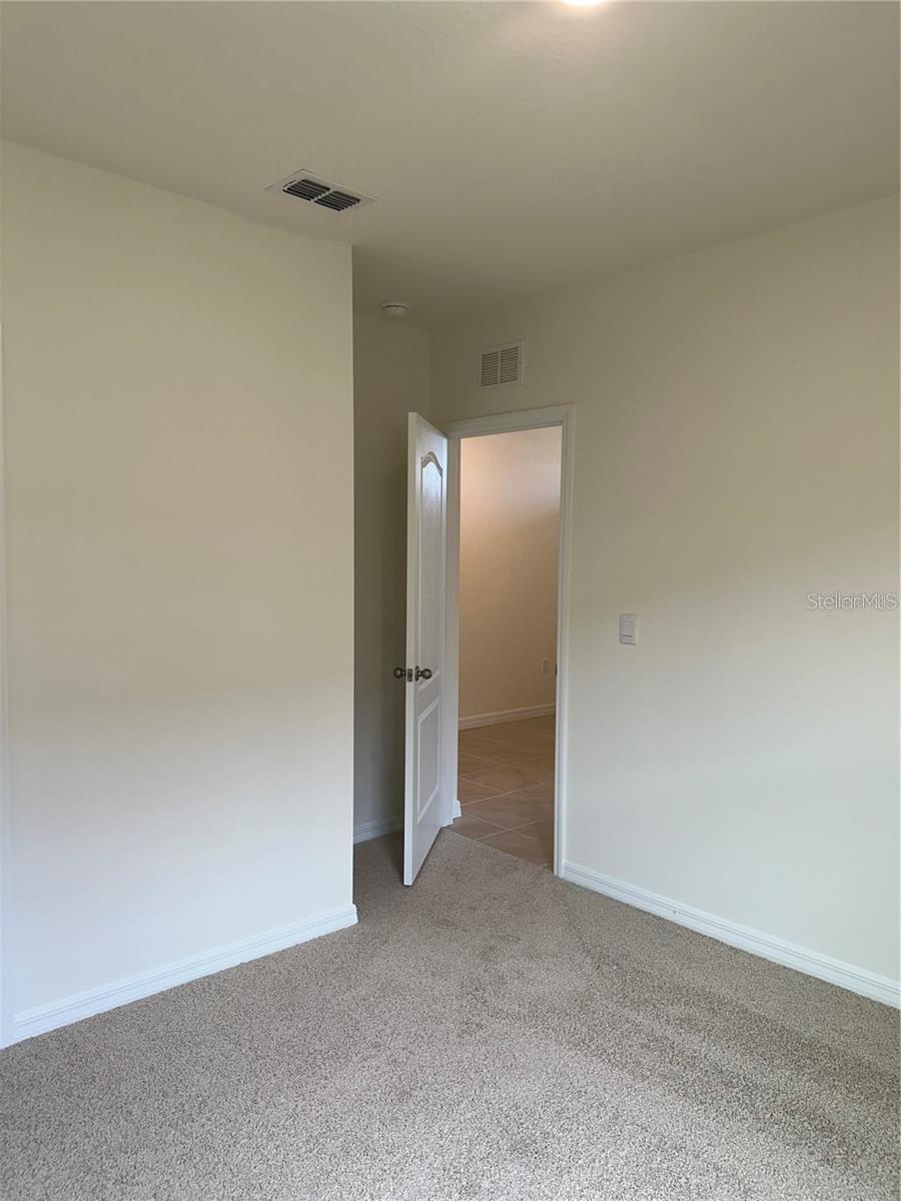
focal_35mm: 24
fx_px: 833
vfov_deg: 71.6
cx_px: 450
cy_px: 600
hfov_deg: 56.8
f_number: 1.78
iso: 80
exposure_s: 1/120
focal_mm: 6.86
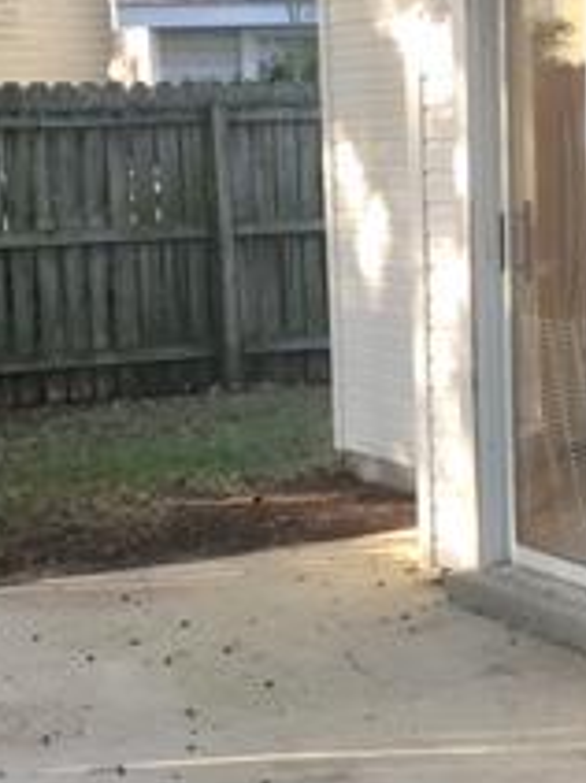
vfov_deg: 22.1
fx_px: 1988
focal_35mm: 88
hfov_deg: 16.7
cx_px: 393
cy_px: 557
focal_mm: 4.15
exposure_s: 1/120
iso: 40
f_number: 2.2
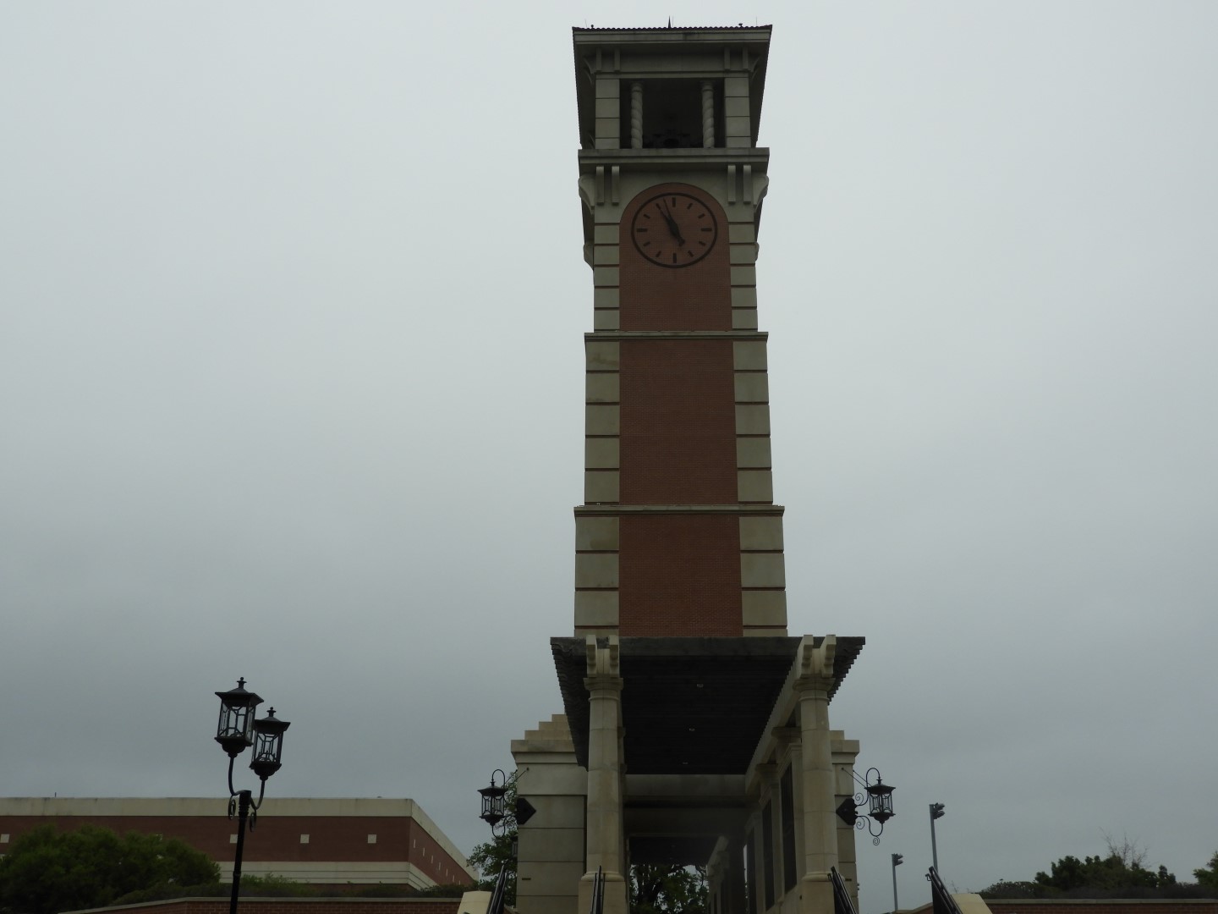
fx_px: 1407
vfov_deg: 36.0
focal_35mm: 40
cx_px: 609
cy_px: 457
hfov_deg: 46.8
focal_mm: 7.2
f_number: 3.8
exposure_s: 1/1000
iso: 100
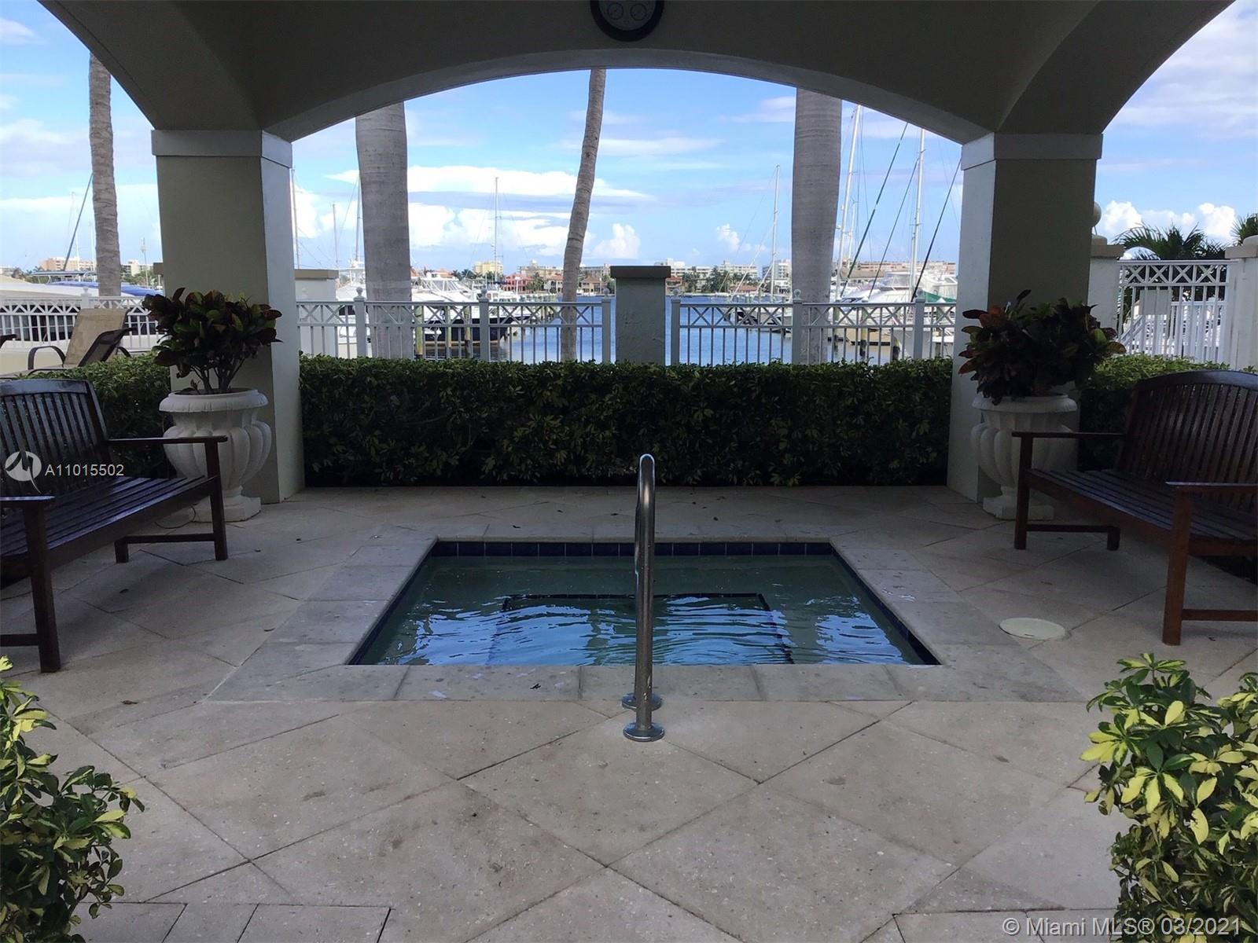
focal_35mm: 31
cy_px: 472
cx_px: 629
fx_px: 1127
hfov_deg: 58.4
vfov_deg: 45.4
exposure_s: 1/532
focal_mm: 3.3
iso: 25
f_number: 2.4
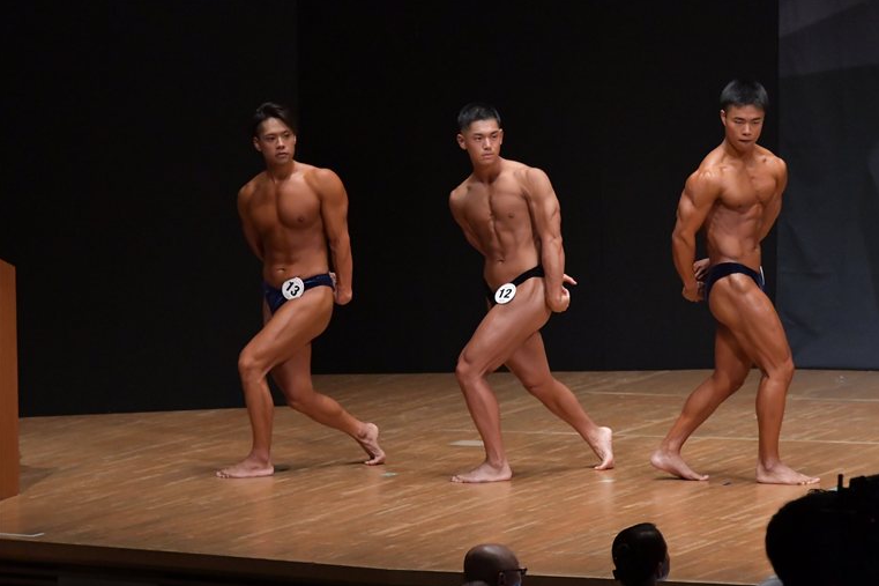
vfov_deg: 6.0
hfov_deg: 9.0
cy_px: 295
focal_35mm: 229
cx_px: 445
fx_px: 5590
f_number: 5.6
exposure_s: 1/400
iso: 6400
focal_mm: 150
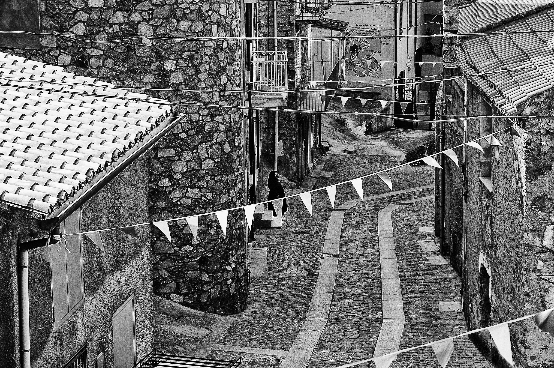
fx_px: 1614
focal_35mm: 105
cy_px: 184
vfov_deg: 13.0
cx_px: 277
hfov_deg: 19.5
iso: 200
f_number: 7.1
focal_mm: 70
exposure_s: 1/200
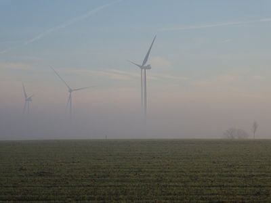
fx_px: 1096
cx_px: 136
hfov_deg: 14.1
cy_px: 102
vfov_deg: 10.6
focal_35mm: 140
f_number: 6.6
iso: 125
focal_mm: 25
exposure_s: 1/250
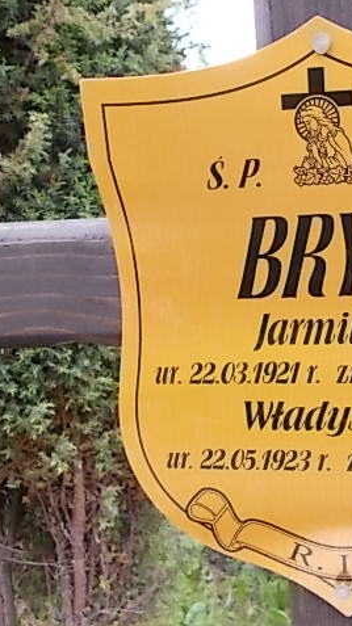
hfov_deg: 29.7
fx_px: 631
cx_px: 327
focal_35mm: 38
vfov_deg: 52.8
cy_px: 312
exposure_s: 1/80
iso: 80
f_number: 3.2
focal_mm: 4.6
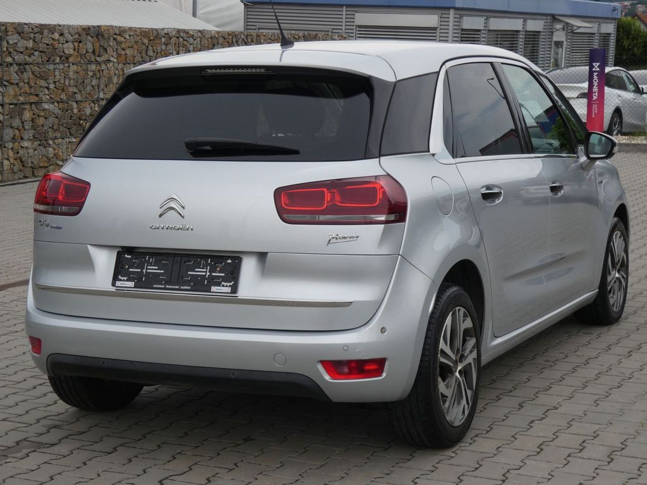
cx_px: 324
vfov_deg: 21.0
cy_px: 242
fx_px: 1308
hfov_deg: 27.8
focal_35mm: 70
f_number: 5.6
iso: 80
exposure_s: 1/200
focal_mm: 12.5
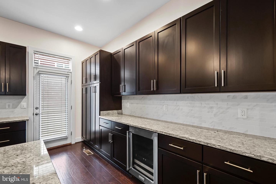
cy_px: 92
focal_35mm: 15
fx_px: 115
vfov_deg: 77.3
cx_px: 138
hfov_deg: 100.4
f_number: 7.1
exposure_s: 1/3
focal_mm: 10
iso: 640
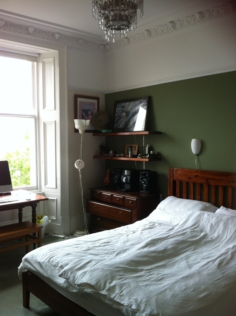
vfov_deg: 52.7
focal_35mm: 35
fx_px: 319
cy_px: 158
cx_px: 118
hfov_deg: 40.6
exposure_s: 1/25
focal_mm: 3.85
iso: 80
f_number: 2.8
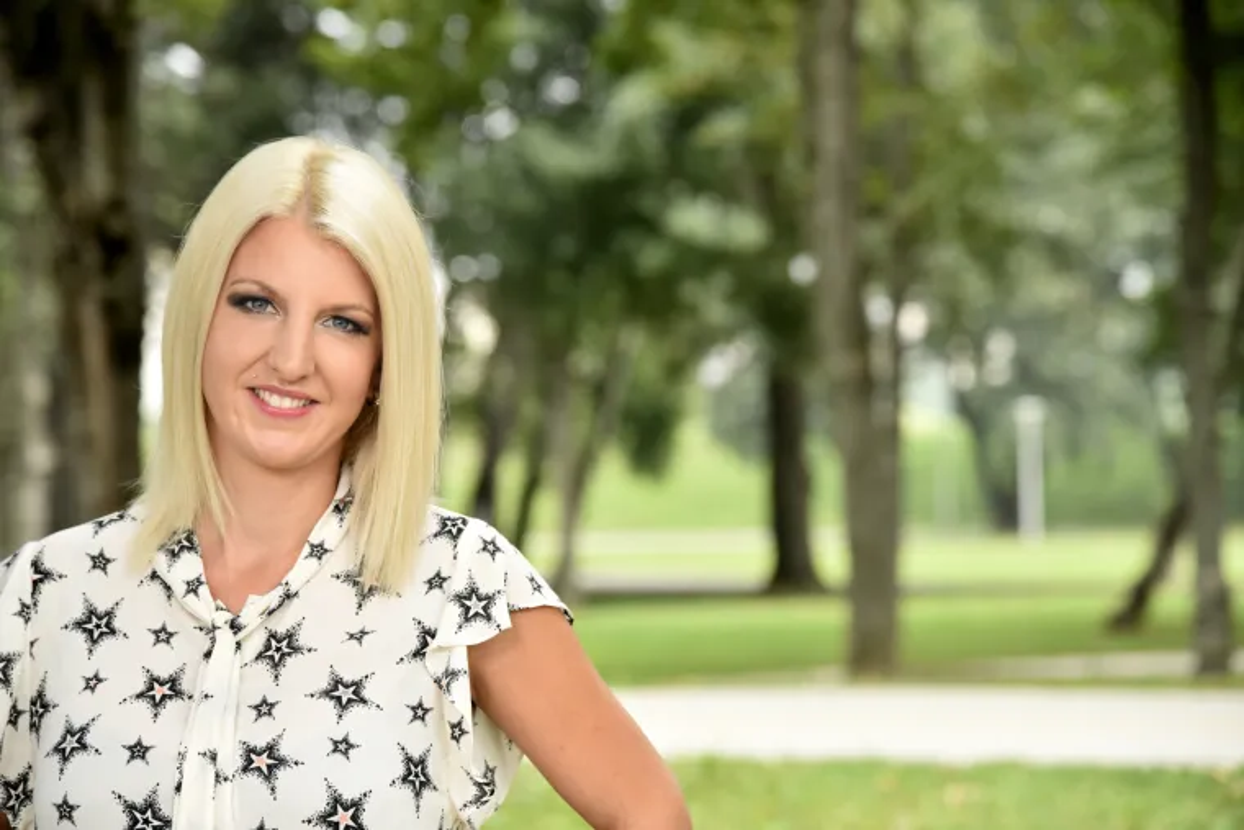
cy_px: 415
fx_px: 4147
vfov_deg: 11.4
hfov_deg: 17.1
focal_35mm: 120
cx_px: 622
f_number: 5
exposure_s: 1/500
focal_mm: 120
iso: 640
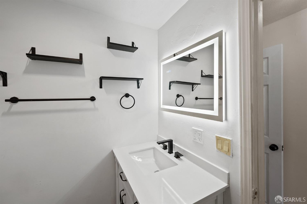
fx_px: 128
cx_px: 154
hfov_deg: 100.4
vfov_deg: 77.3
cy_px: 102
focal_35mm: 15
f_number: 8
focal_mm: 15
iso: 640
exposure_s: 1/15
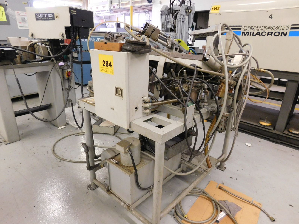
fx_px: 199
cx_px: 150
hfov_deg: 73.9
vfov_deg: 58.9
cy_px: 112
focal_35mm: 23
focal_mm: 4
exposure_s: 1/20
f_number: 3
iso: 400
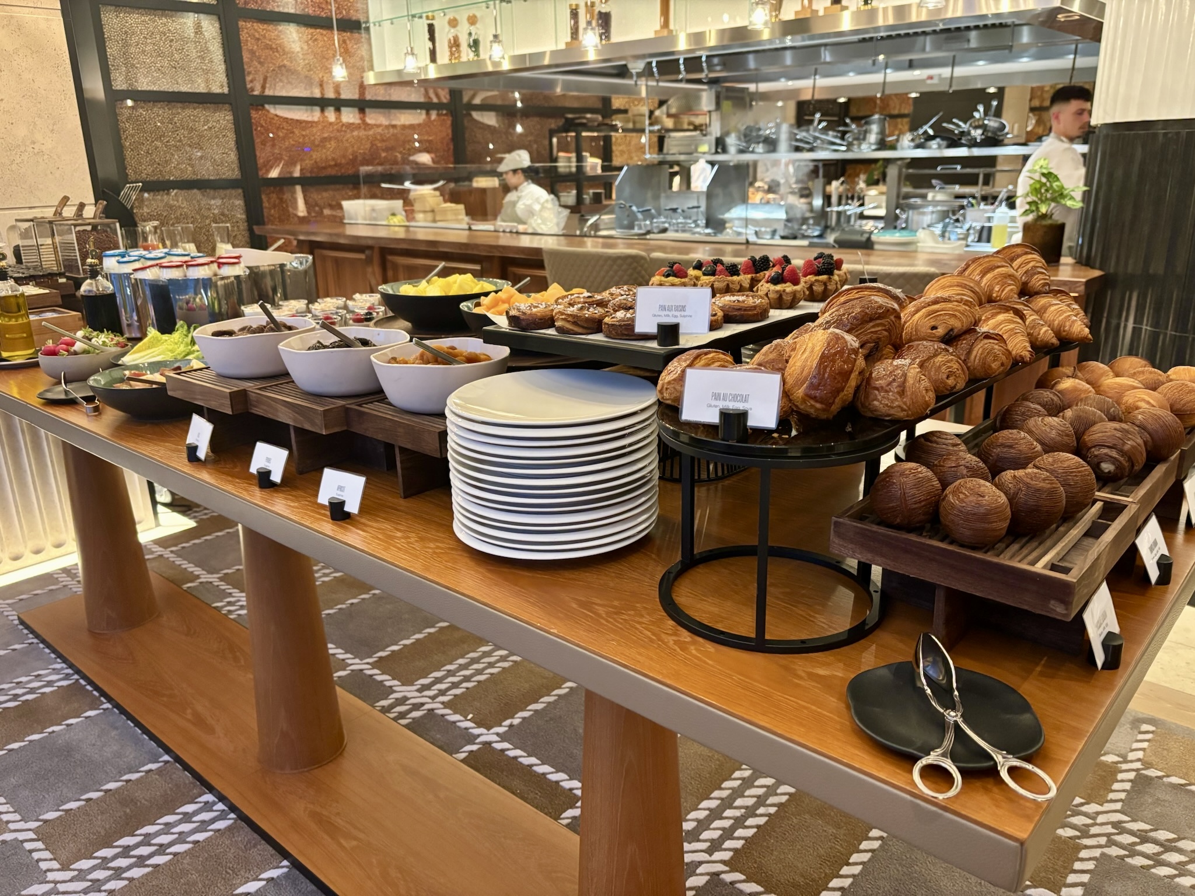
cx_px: 598
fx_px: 898
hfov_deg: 67.3
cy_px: 448
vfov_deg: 53.1
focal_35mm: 26
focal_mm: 5.96
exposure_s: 1/60
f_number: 1.6
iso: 500
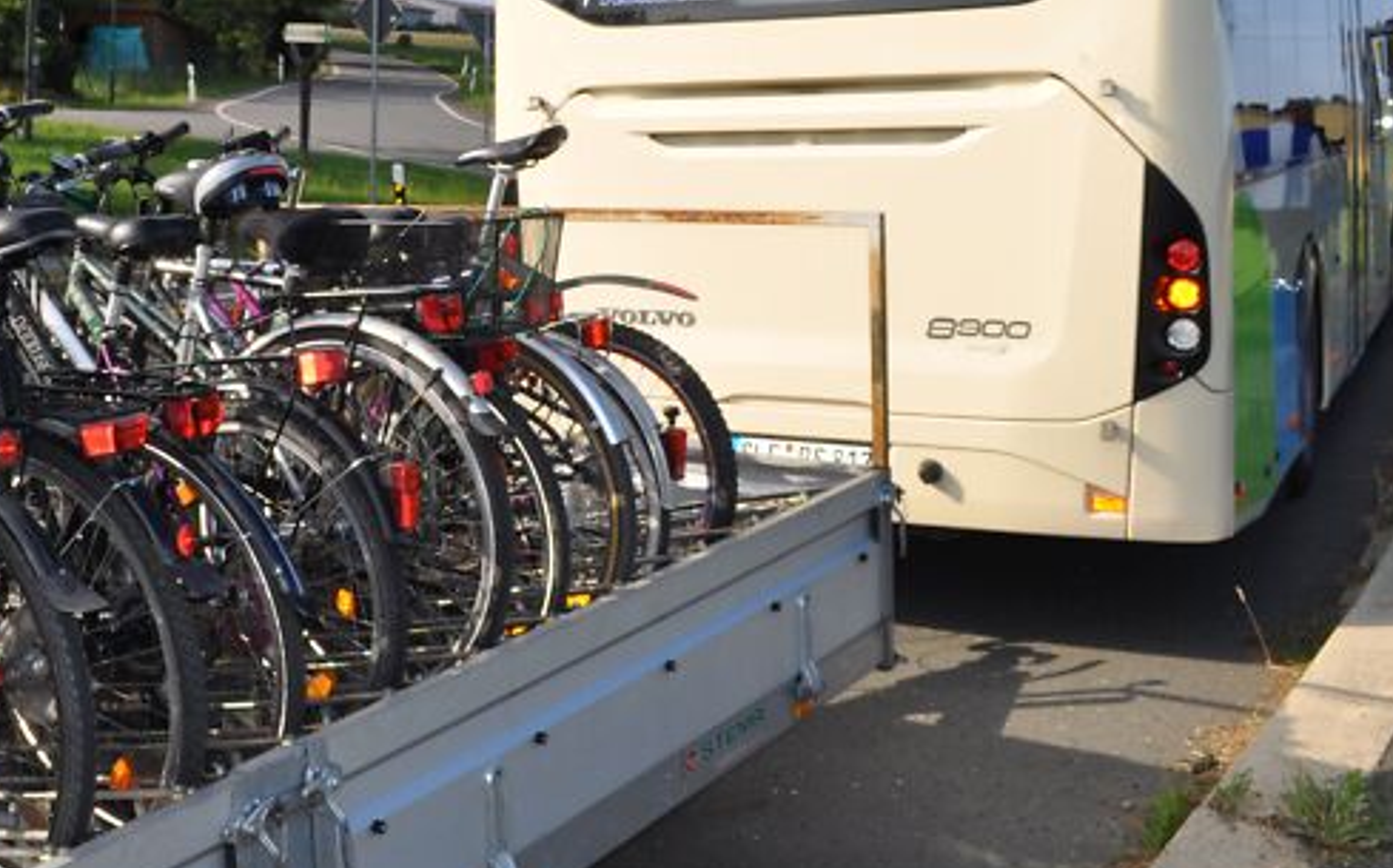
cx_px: 413
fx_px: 1707
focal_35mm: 45
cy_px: 206
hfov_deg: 43.5
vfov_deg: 28.1
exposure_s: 1/200
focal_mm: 18
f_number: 11
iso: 200
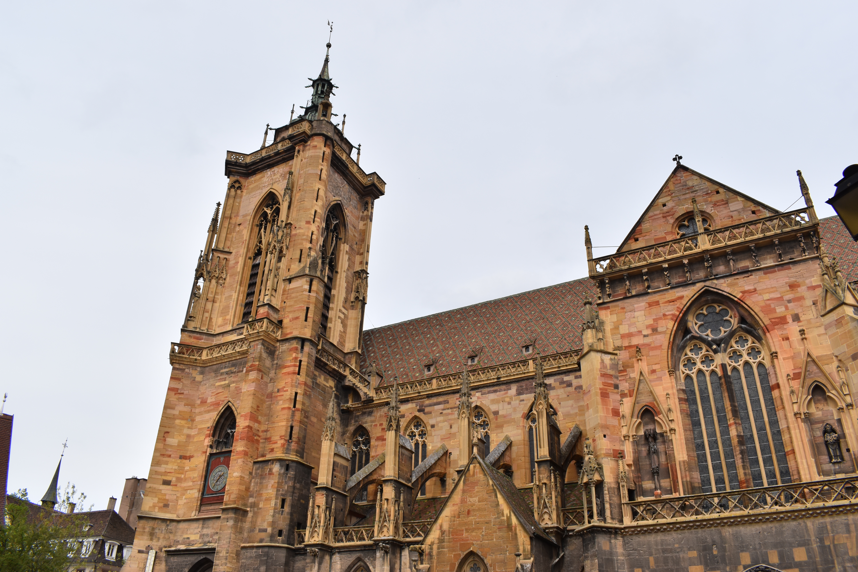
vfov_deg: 47.9
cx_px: 429
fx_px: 643
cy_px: 286
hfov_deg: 67.4
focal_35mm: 27
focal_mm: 18
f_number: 11
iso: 200
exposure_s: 1/500
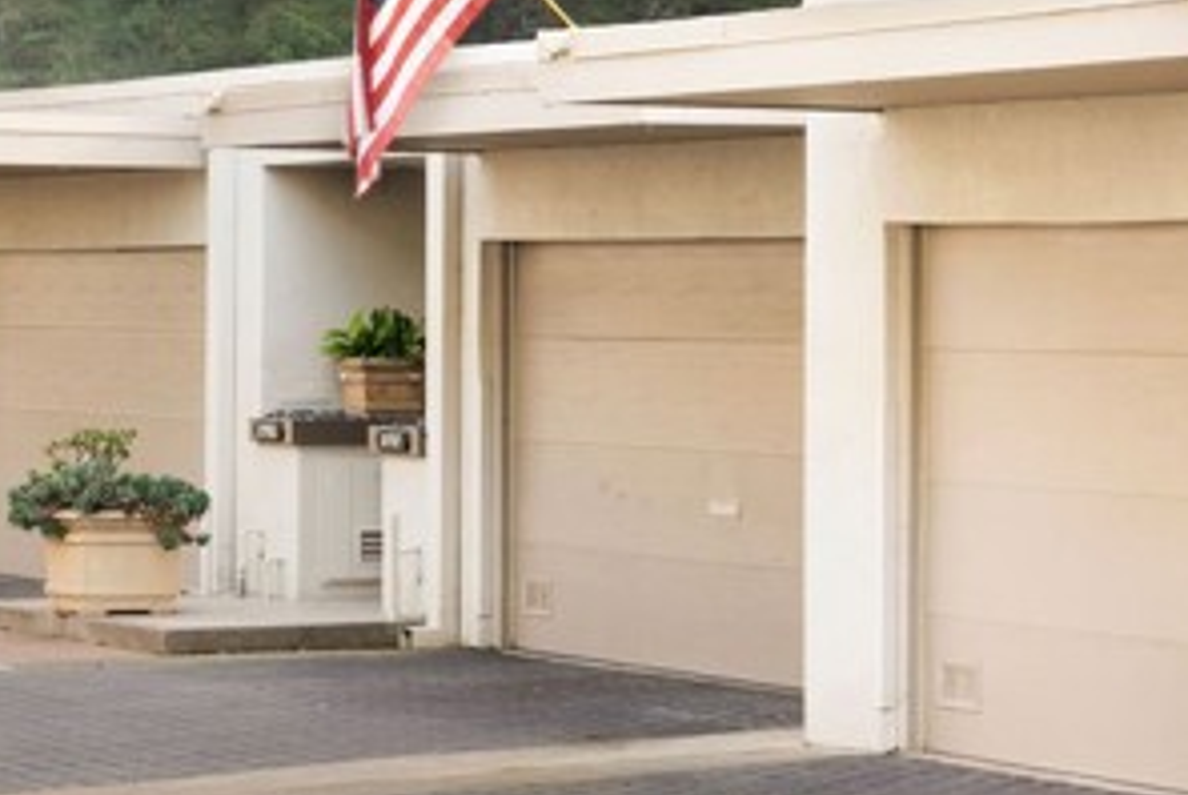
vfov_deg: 10.4
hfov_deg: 15.3
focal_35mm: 132
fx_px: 4360
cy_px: 265
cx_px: 1176
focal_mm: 61
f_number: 22
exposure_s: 1/20
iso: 640
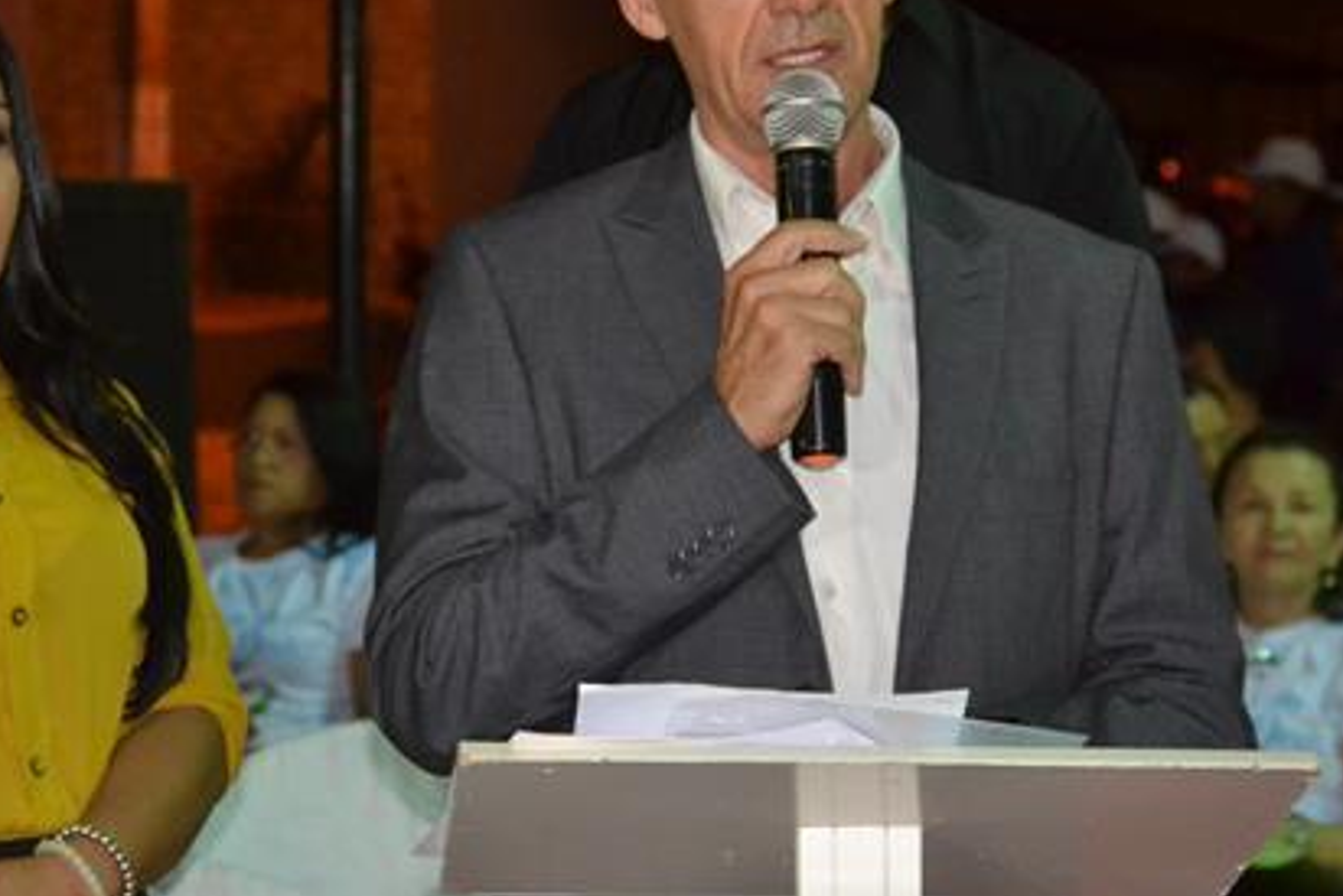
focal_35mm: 105
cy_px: 314
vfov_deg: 13.1
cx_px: 639
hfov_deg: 19.5
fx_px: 3910
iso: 3200
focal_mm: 45
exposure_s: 1/60
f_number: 4.8
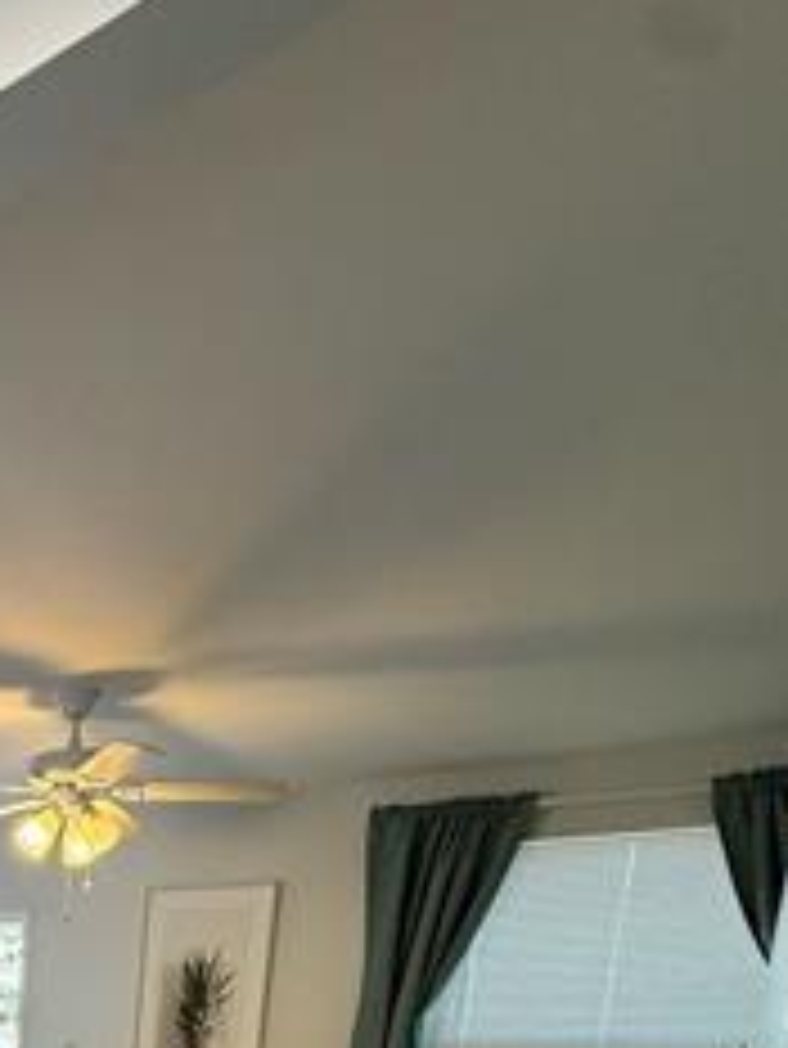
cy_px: 1300
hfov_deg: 33.5
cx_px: -117
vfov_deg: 37.0
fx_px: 1092
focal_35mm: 36
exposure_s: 1/60
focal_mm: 2.22
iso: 200
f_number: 2.2
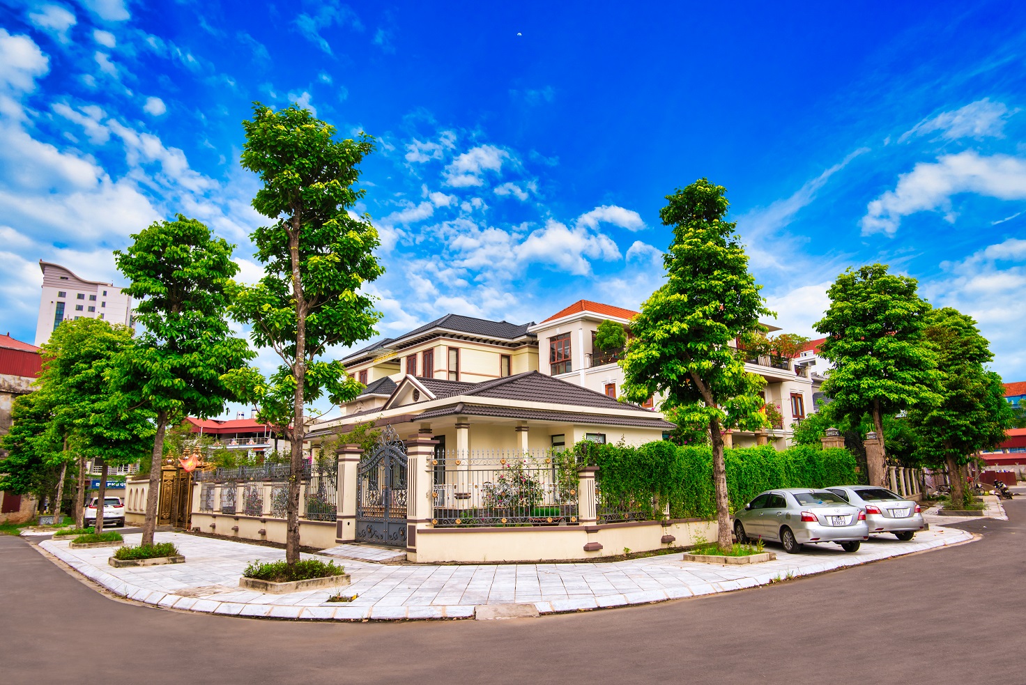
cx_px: 513
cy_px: 342
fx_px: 656
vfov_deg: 55.2
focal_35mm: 23
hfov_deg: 76.1
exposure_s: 1/125
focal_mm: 23
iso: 250
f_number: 14
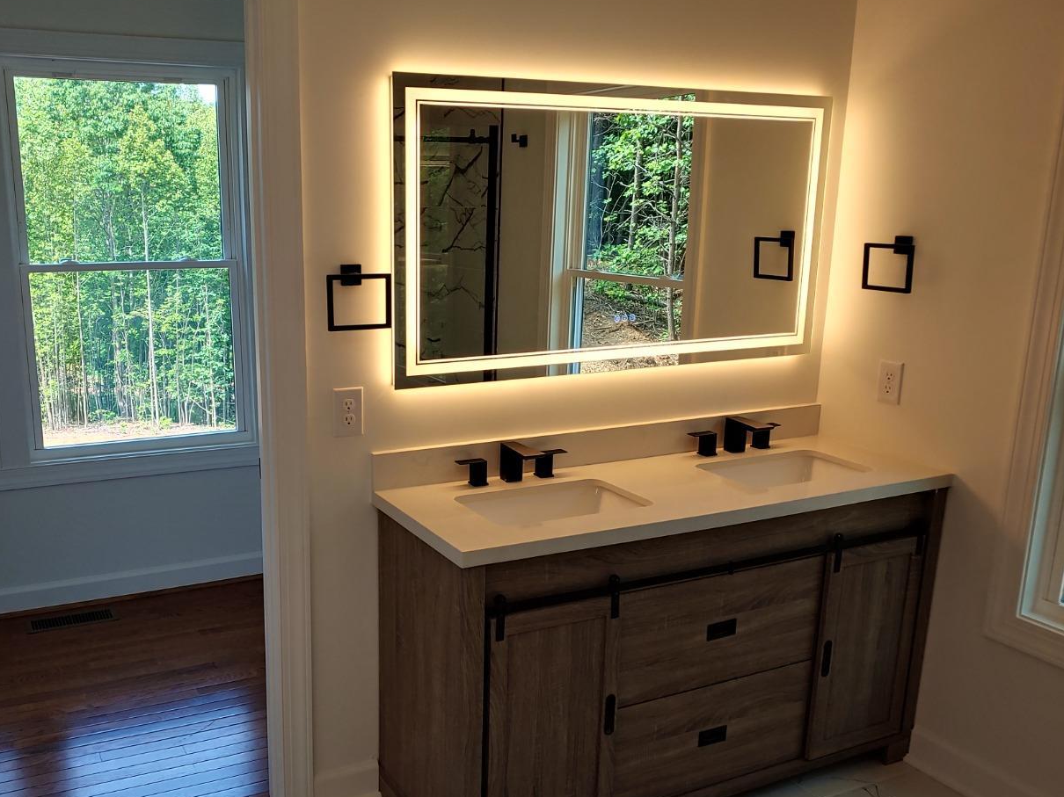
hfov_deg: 57.8
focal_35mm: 31
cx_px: 416
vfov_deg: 45.3
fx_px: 953
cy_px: 453
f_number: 1.5
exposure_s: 1/122
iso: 50
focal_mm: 4.23
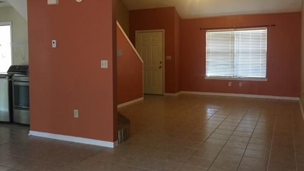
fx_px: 282
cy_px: 71
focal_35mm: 35
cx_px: 149
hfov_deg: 56.6
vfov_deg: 33.6
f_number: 2.2
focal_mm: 4.15
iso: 100
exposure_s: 1/10
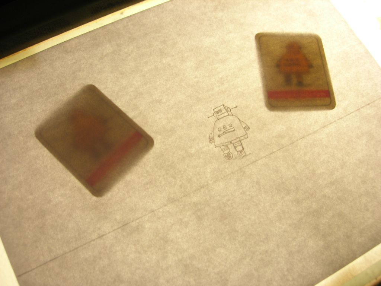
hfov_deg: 49.0
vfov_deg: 37.7
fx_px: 418
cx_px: 190
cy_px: 143
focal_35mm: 38
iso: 64
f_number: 2.8
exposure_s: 1/25.7
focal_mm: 7.8
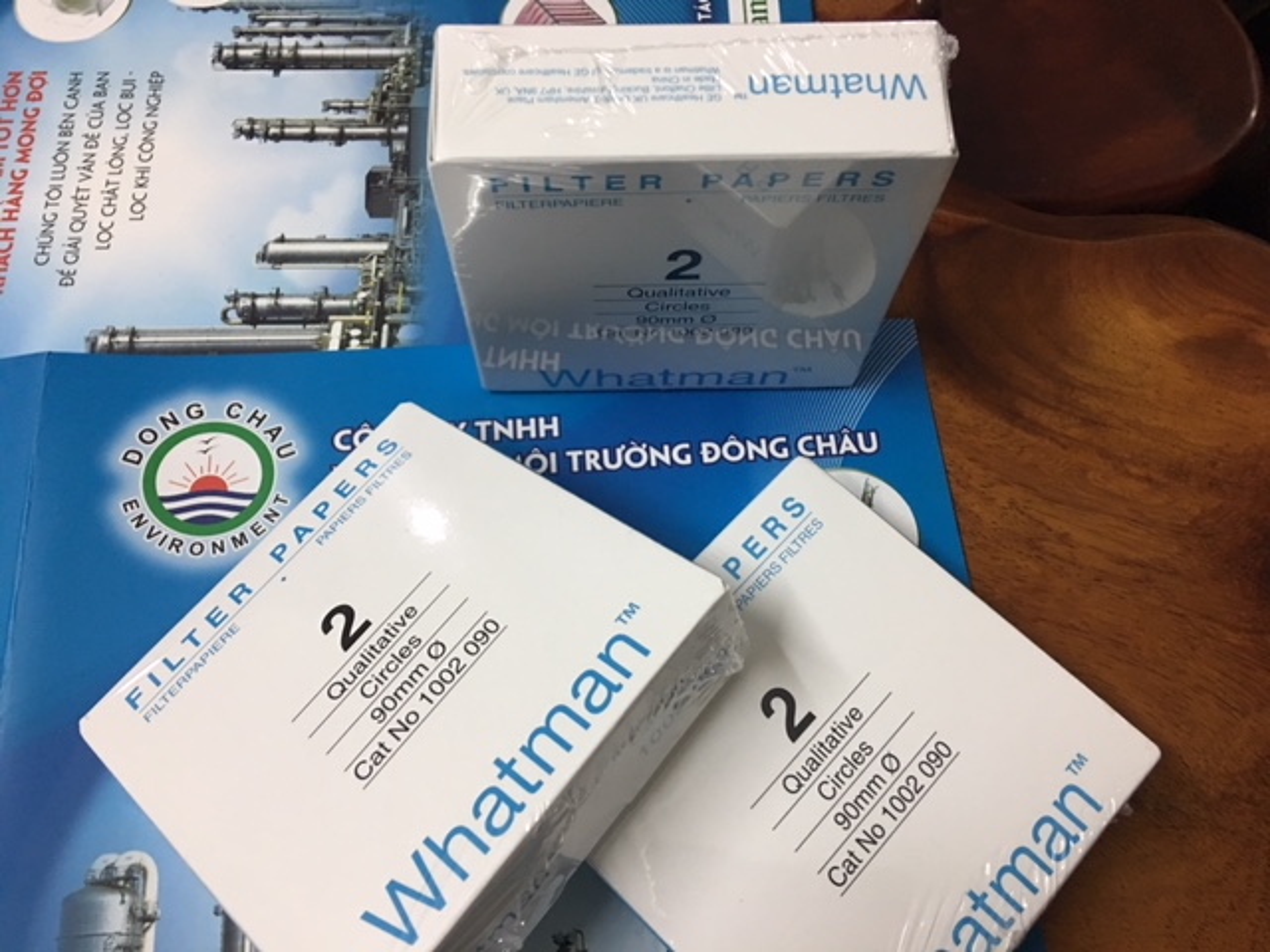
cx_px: 635
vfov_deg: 48.2
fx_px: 1064
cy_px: 476
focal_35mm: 29
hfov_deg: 61.7
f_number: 2.2
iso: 100
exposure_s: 1/17
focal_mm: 4.15
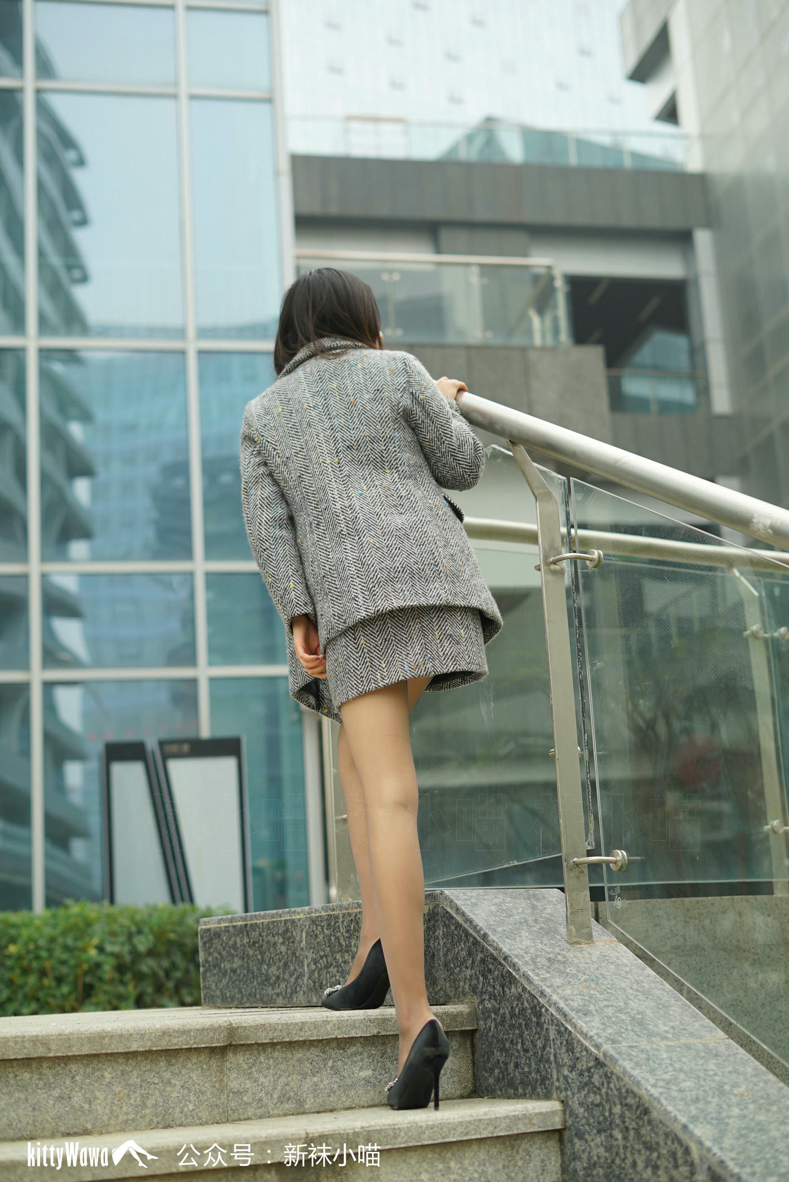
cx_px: 394
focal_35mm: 50
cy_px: 591
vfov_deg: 39.6
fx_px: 1641
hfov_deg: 27.0
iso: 100
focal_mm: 50
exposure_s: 1/160
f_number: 2.8
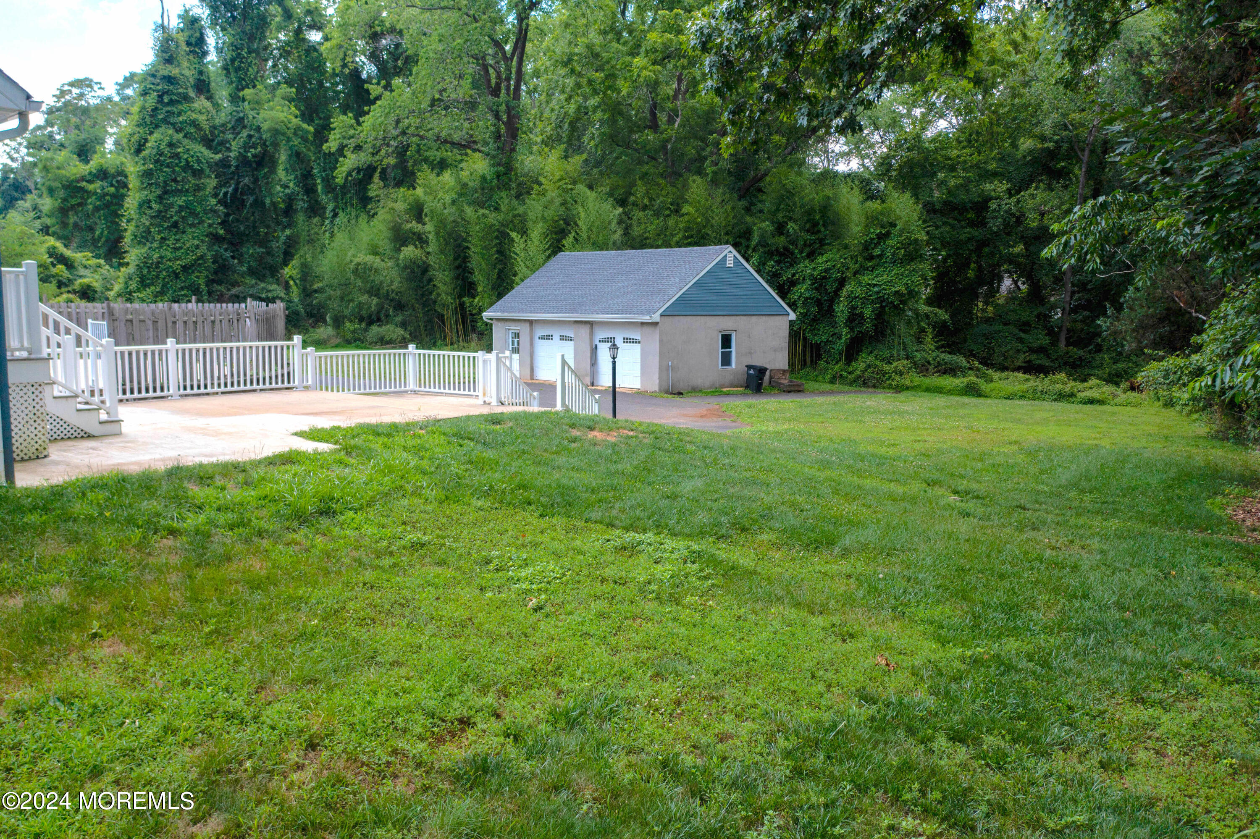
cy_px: 420
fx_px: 980
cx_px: 630
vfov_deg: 46.4
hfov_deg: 65.5
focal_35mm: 28
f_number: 3.2
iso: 100
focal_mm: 10.26
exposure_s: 1/1000
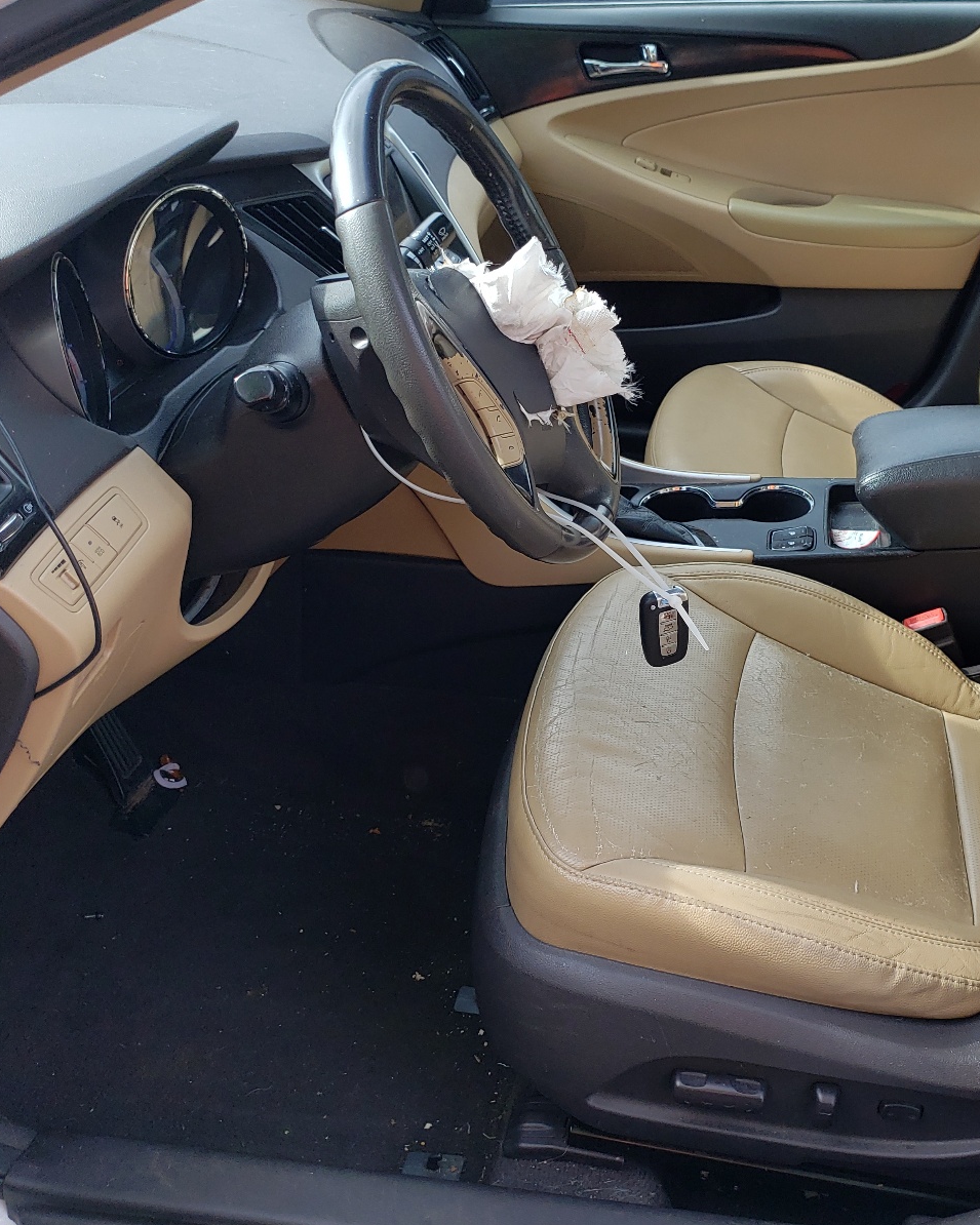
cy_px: 615
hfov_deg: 42.7
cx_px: 659
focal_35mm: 34
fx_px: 1233
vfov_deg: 52.8
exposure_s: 1/476
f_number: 1.5
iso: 50
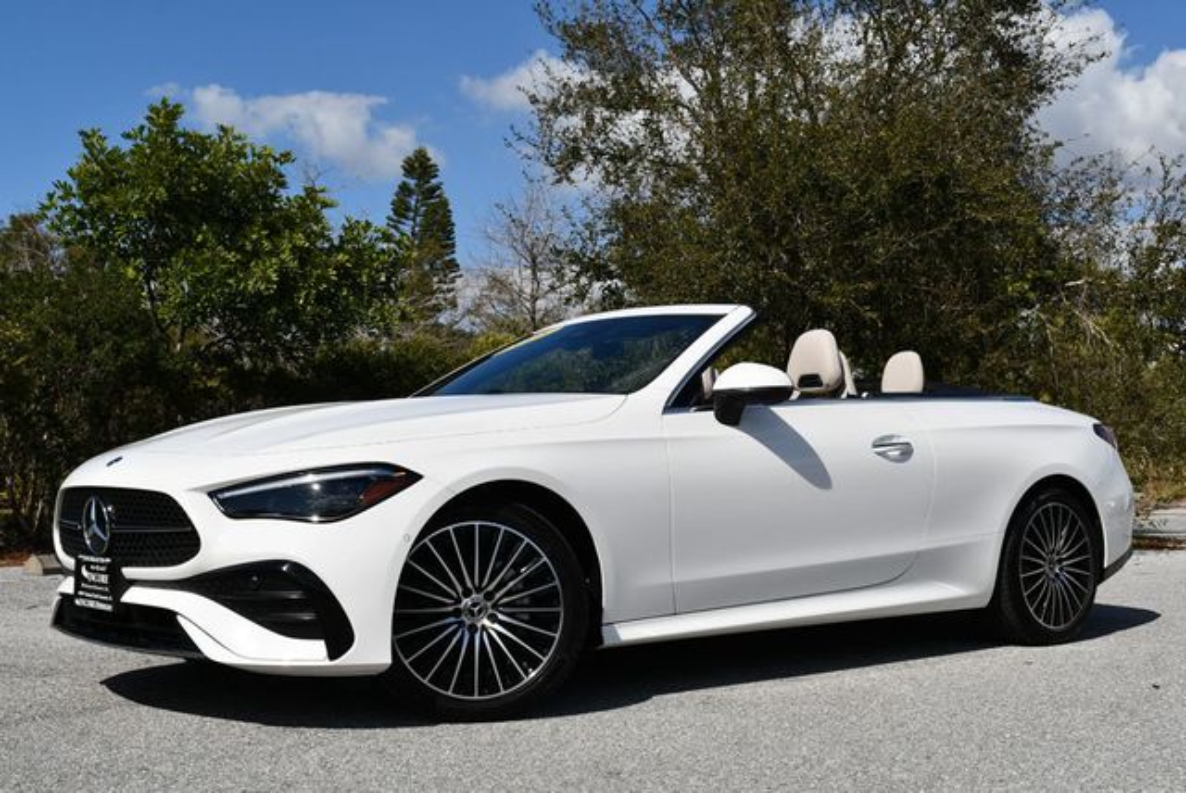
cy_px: 396
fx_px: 1583
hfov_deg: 41.1
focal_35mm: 48
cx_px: 593
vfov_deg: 28.1
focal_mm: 24
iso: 100
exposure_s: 1/400
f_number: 10
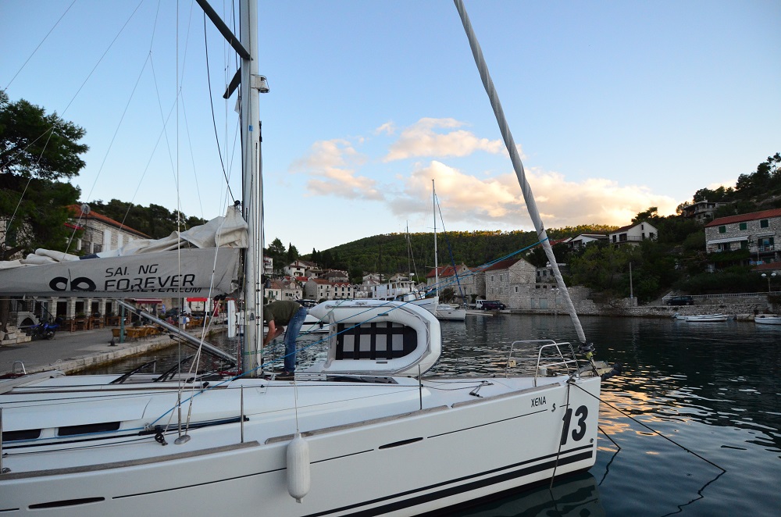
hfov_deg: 57.3
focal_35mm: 33
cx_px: 390
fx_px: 714
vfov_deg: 39.8
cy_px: 258
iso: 2000
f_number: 4.5
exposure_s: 1/2000
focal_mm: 22
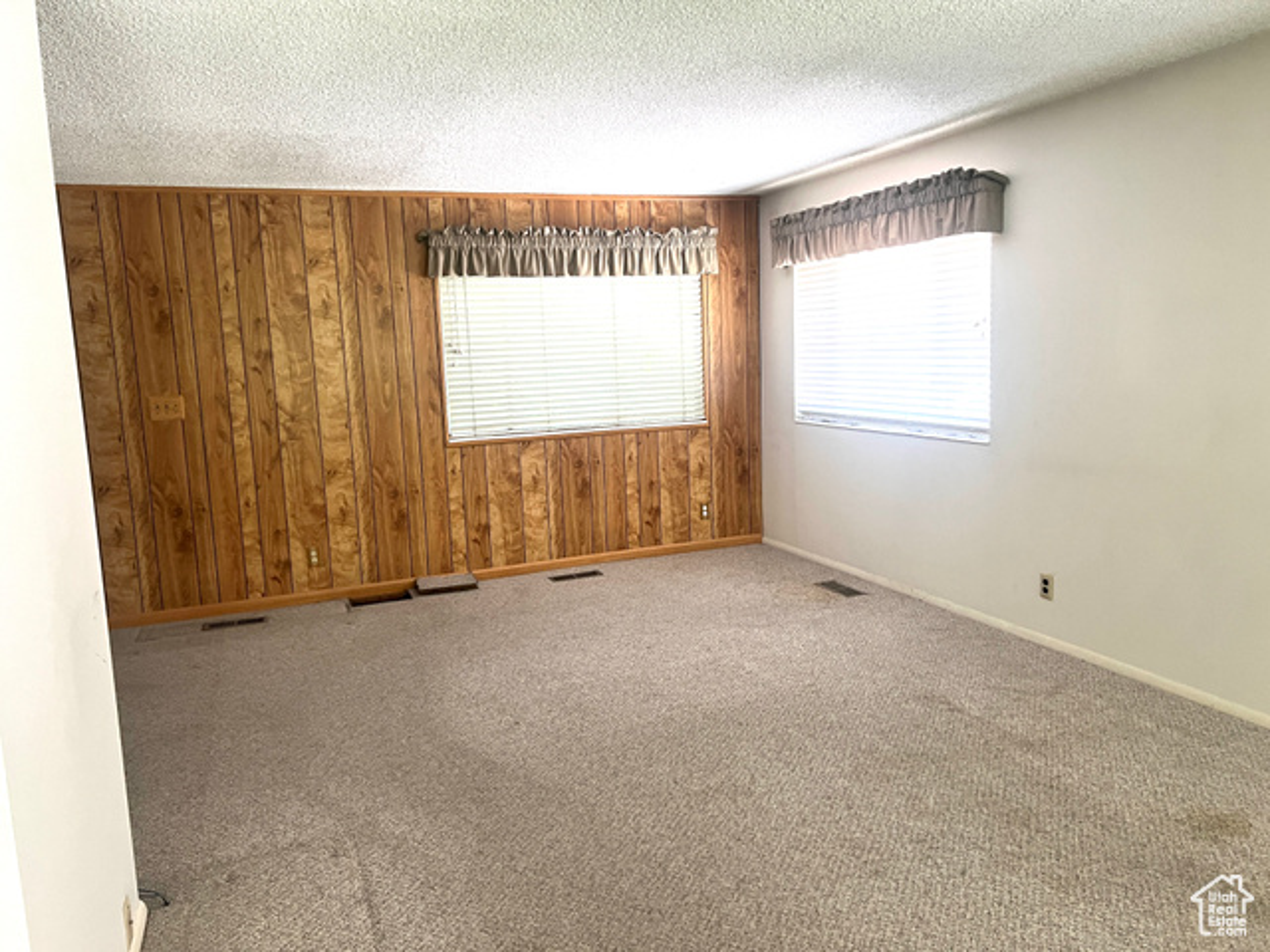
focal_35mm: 26
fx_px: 954
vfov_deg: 53.1
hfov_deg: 67.3
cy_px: 476
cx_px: 635
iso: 125
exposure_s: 1/60
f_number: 1.5
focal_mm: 5.7
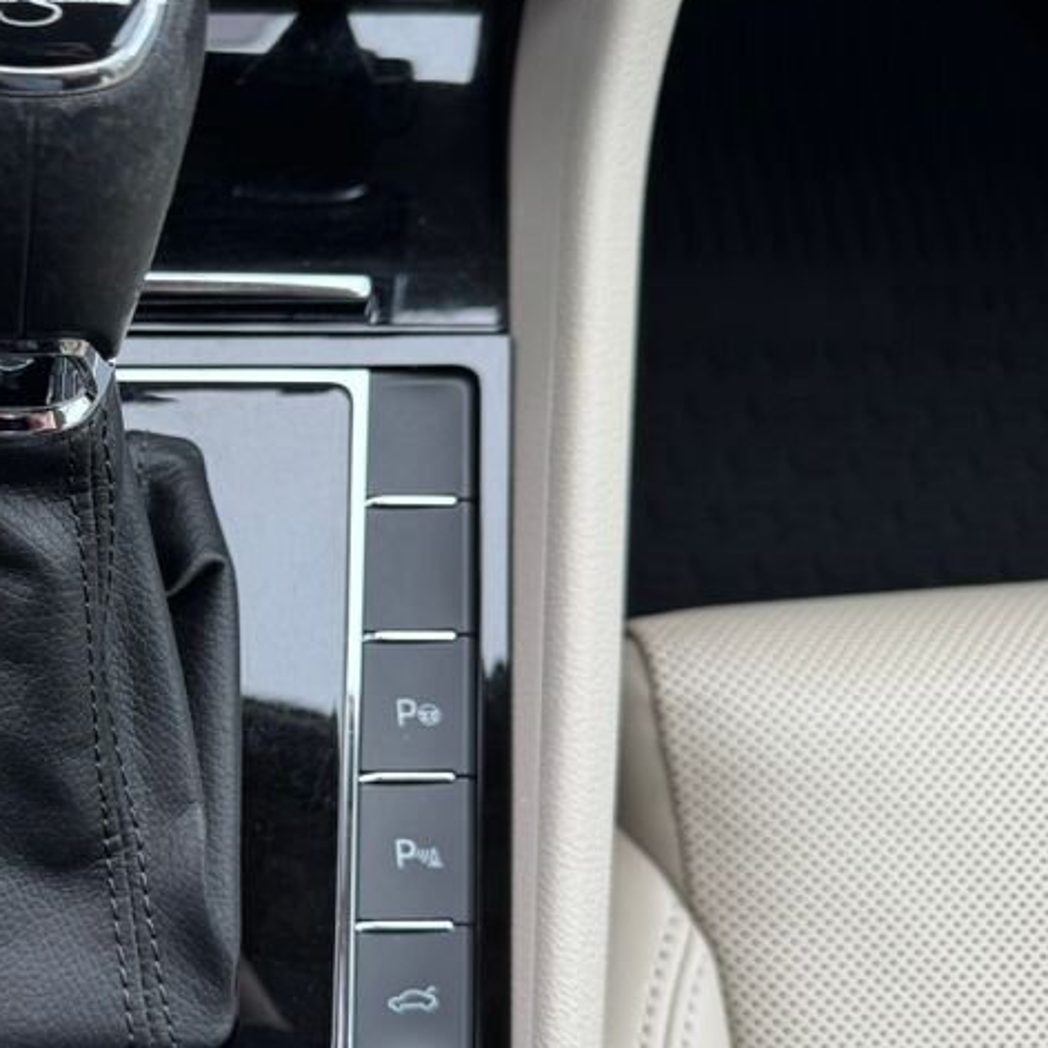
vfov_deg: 36.7
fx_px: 1576
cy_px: 588
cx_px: 27
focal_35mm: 46
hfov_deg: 33.9
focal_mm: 6.76
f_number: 1.78
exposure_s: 1/121
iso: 100
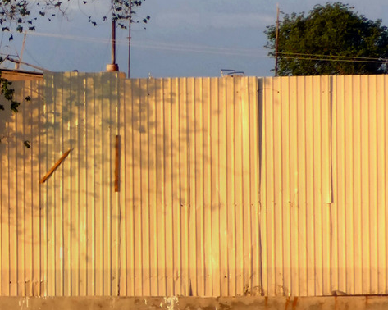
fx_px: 2296
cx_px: -182
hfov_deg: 9.4
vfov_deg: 7.7
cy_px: 306
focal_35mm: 200
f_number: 3.8
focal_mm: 15.3
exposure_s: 1/1000
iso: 125
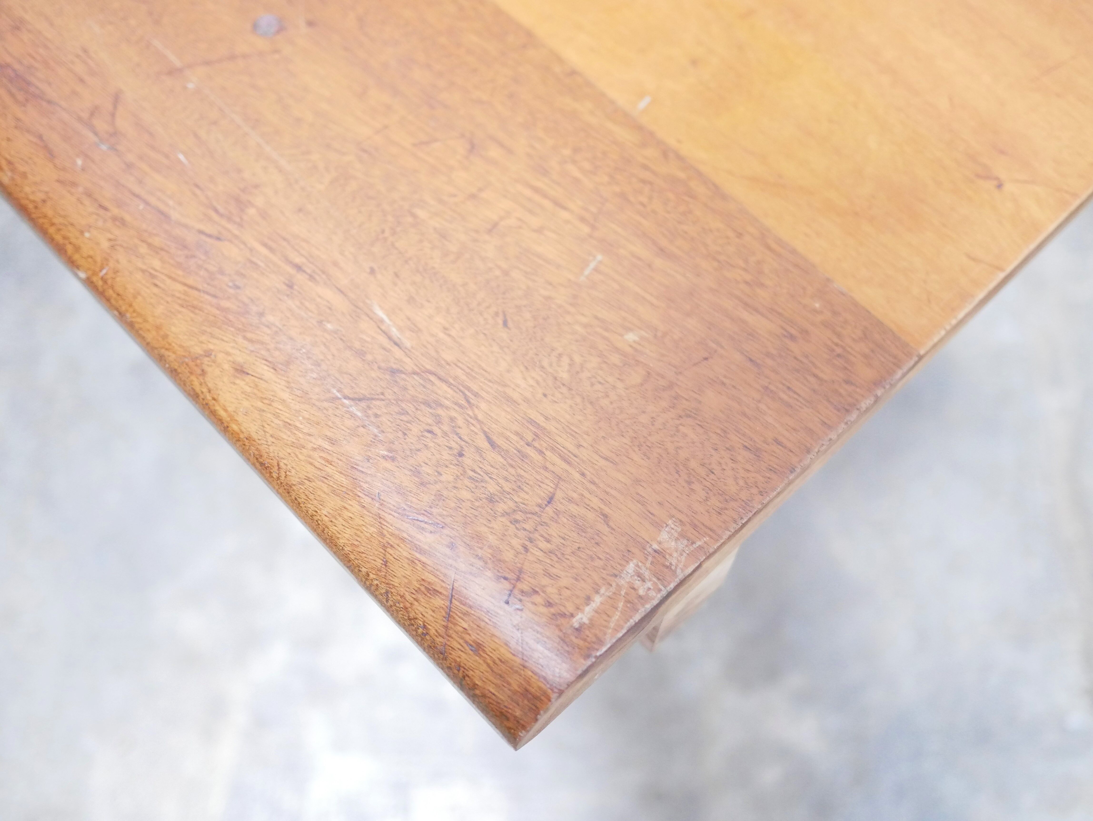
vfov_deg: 36.0
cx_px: 546
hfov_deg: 46.8
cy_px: 410
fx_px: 1264
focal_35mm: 40
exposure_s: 1/40
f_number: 1.7
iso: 3200
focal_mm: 20
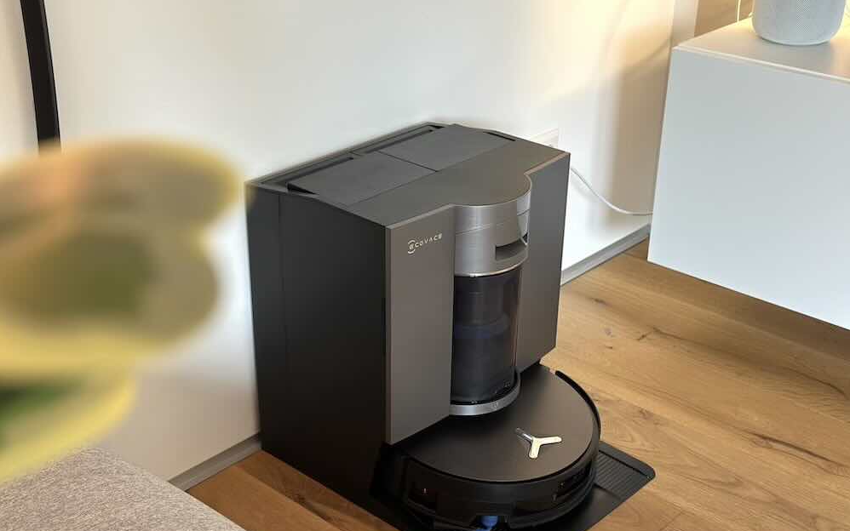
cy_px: 304
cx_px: 425
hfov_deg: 39.6
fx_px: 1182
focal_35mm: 51
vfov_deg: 25.3
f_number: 1.78
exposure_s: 1/59
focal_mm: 6.86
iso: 200
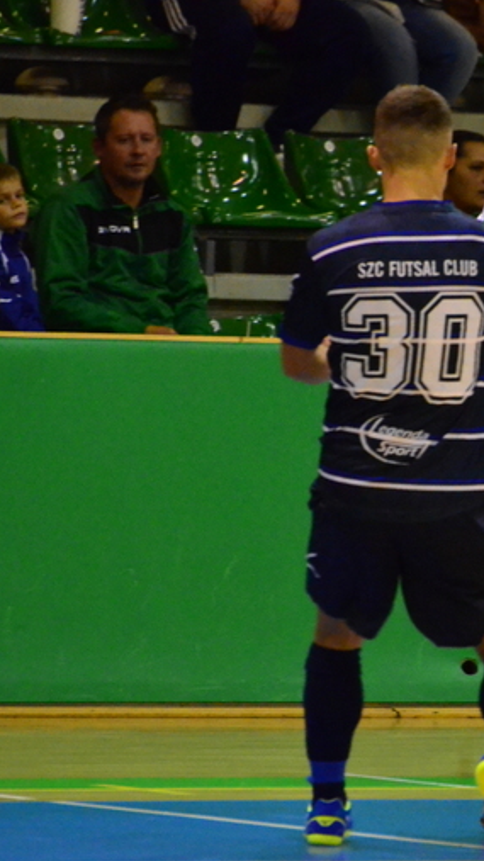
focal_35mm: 544
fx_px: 12418
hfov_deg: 2.2
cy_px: 416
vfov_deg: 4.0
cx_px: 630
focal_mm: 220
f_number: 5.6
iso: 6400
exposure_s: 1/400
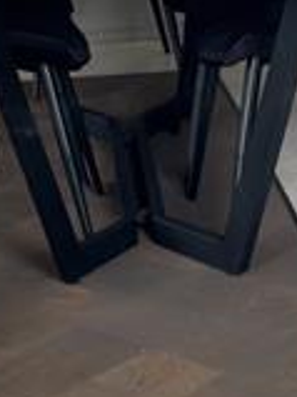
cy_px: -55
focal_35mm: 153
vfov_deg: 12.7
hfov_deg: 9.4
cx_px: -160
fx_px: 1753
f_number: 1.78
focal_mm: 6.86
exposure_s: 1/60
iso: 125
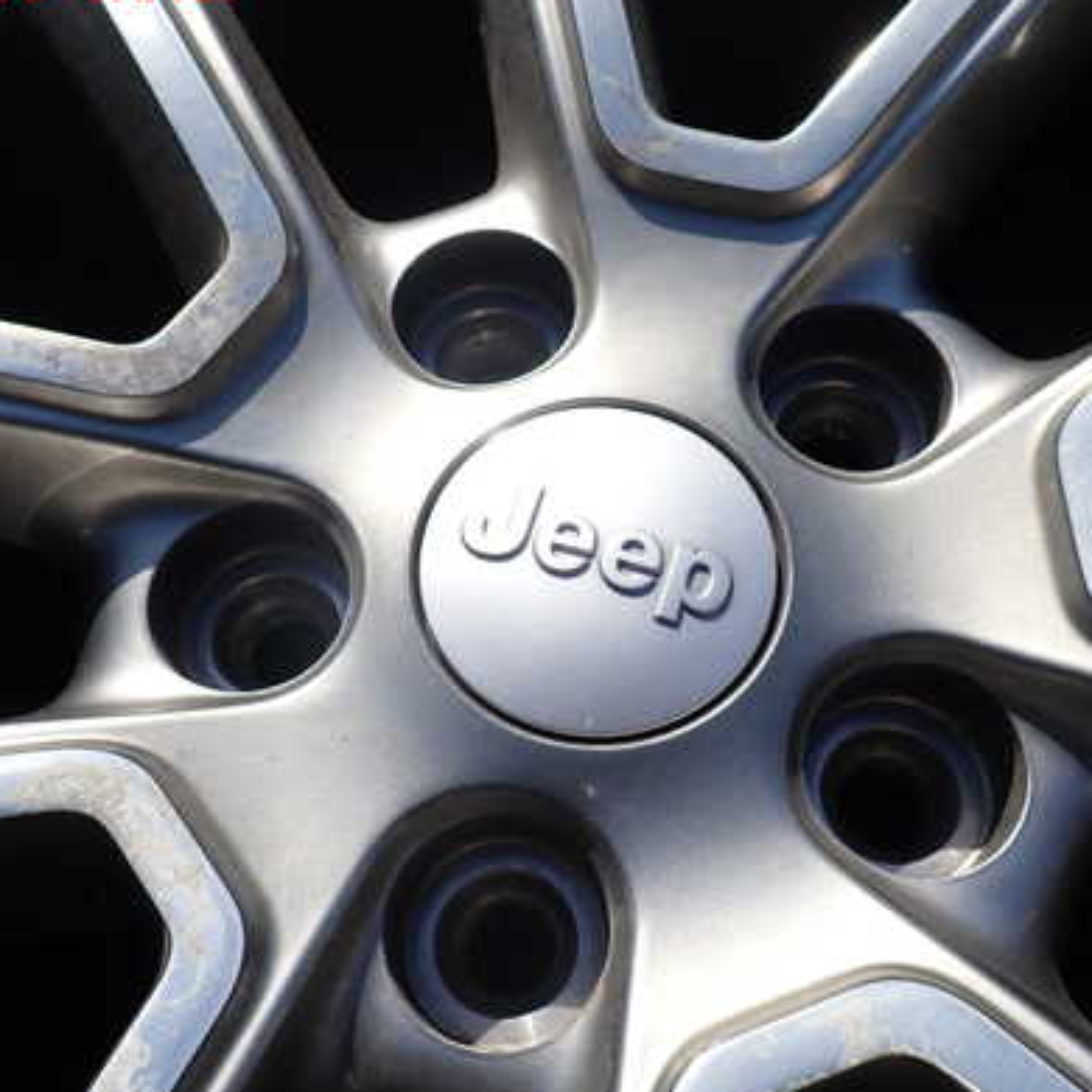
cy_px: 577
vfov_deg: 48.4
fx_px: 1213
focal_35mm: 34
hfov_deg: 48.4
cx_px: 566
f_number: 8
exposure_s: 1/250
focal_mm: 4.5
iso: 100
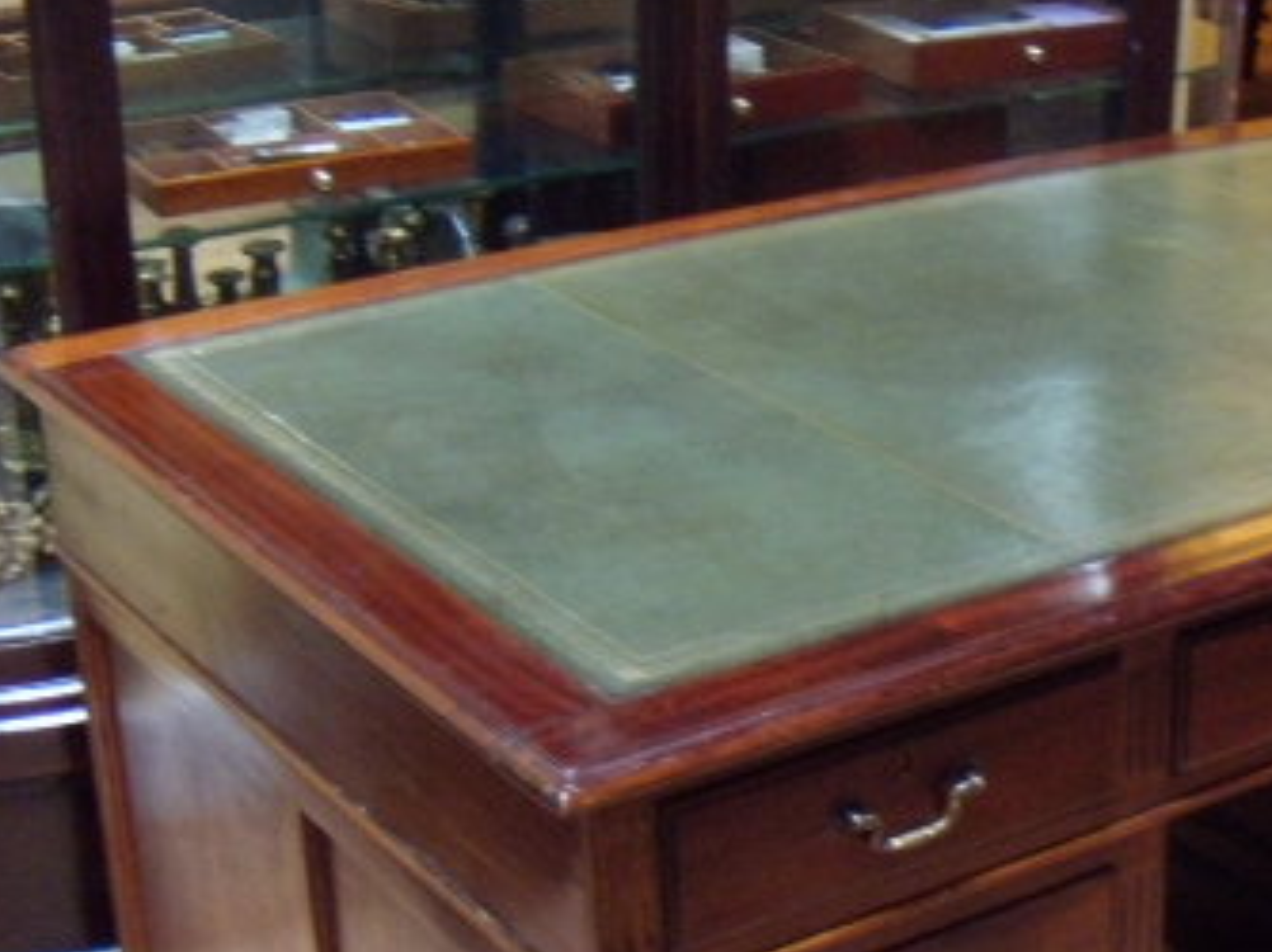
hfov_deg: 27.0
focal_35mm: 69
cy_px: 807
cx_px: 1188
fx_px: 2534
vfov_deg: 20.9
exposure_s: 1/15
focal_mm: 6.4
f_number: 3.6
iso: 400
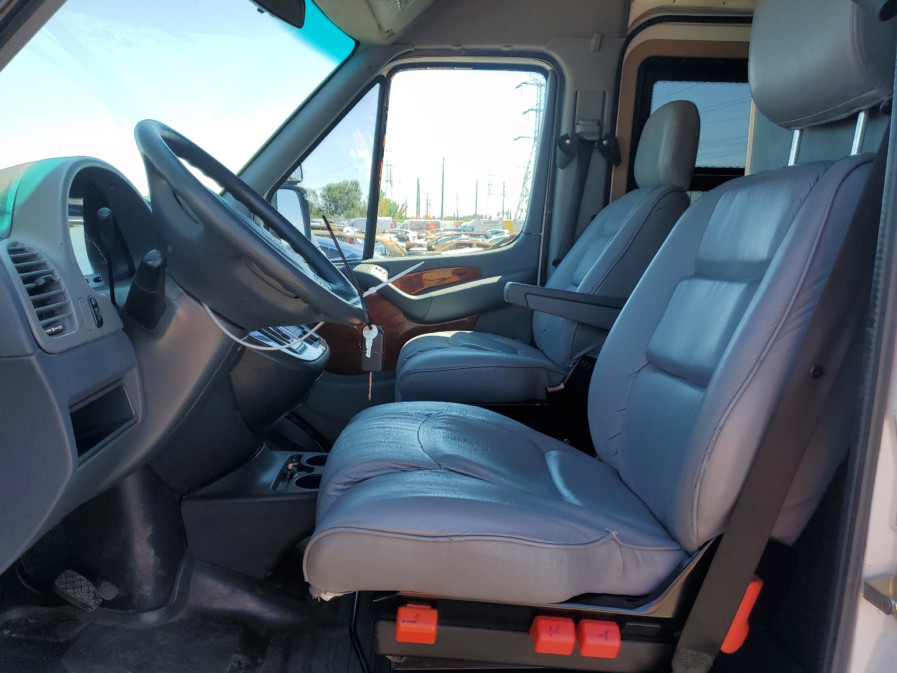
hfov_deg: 65.3
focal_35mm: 27
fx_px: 700
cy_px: 348
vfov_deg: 51.4
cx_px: 435
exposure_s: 1/714
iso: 50
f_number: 1.5
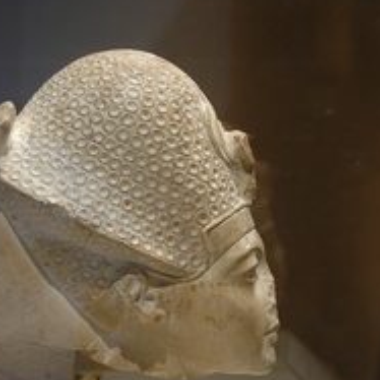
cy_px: 205
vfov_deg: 20.6
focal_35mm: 84
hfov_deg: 20.6
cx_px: 156
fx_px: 1043
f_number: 4
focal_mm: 28
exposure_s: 1/30
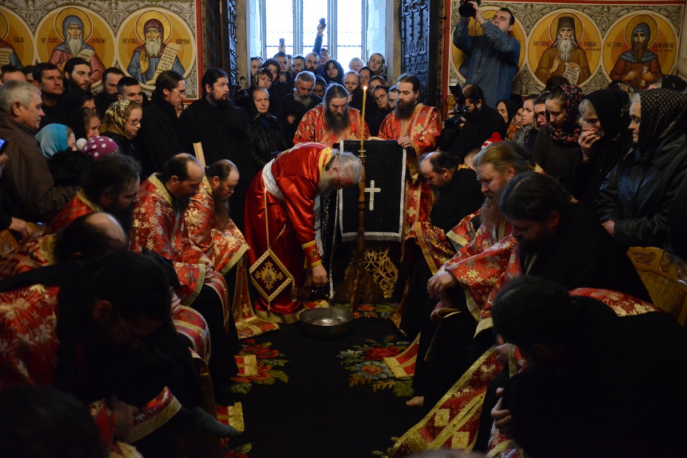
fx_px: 601
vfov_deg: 41.7
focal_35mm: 32
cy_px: 229
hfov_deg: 59.5
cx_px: 344
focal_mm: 21
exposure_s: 1/60
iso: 4000
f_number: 3.8
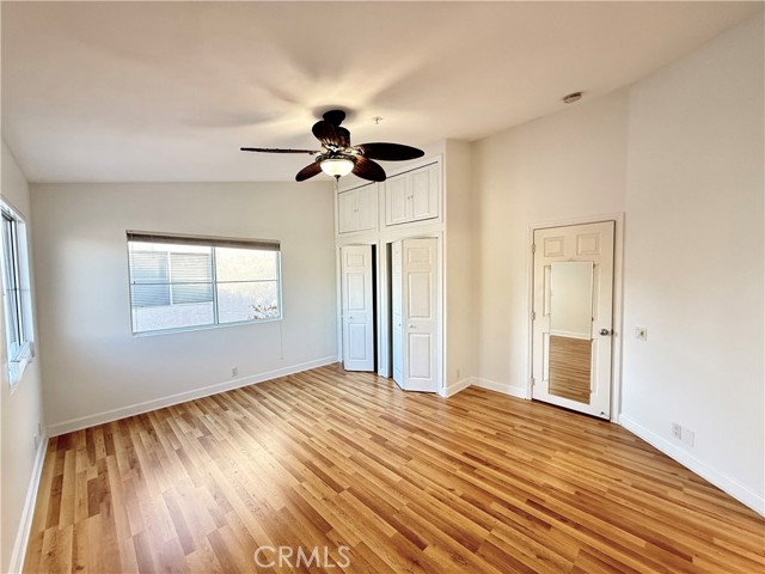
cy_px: 287
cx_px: 382
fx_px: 309
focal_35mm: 14
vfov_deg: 85.7
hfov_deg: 102.1
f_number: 2.2
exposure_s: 1/120
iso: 400
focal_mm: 2.22
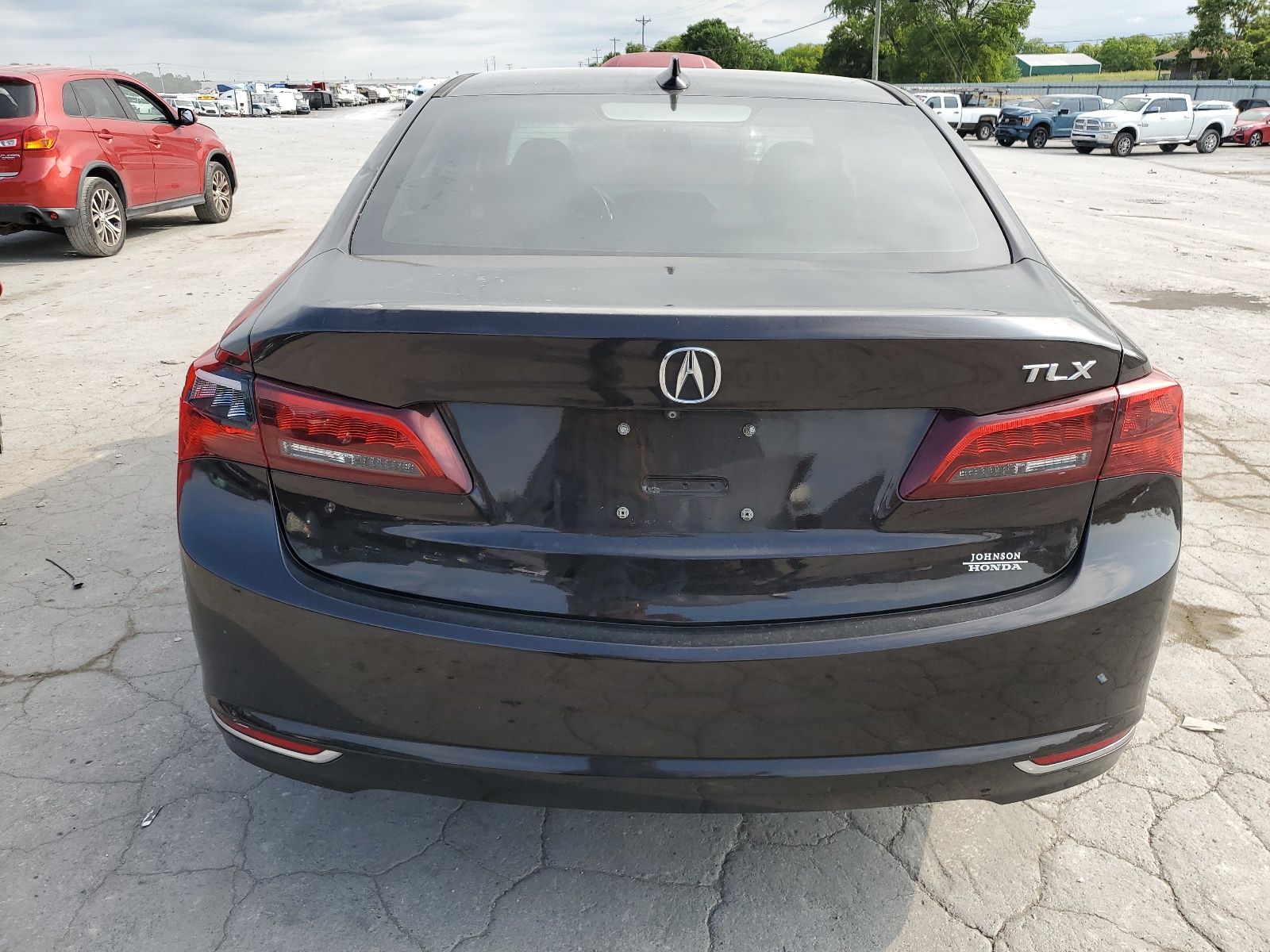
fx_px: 954
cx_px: 635
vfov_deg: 53.1
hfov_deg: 67.3
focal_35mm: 26
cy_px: 476
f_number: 1.5
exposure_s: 1/1111
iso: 50
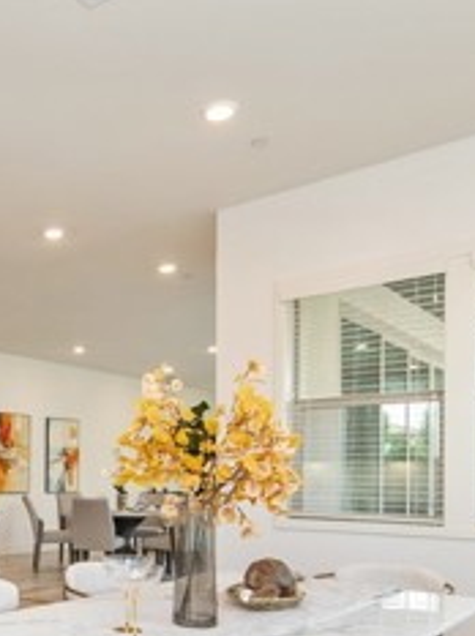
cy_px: 482
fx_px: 679
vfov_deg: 48.2
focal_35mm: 37
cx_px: -11
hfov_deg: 34.7
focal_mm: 14
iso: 320
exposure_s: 1/60
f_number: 4
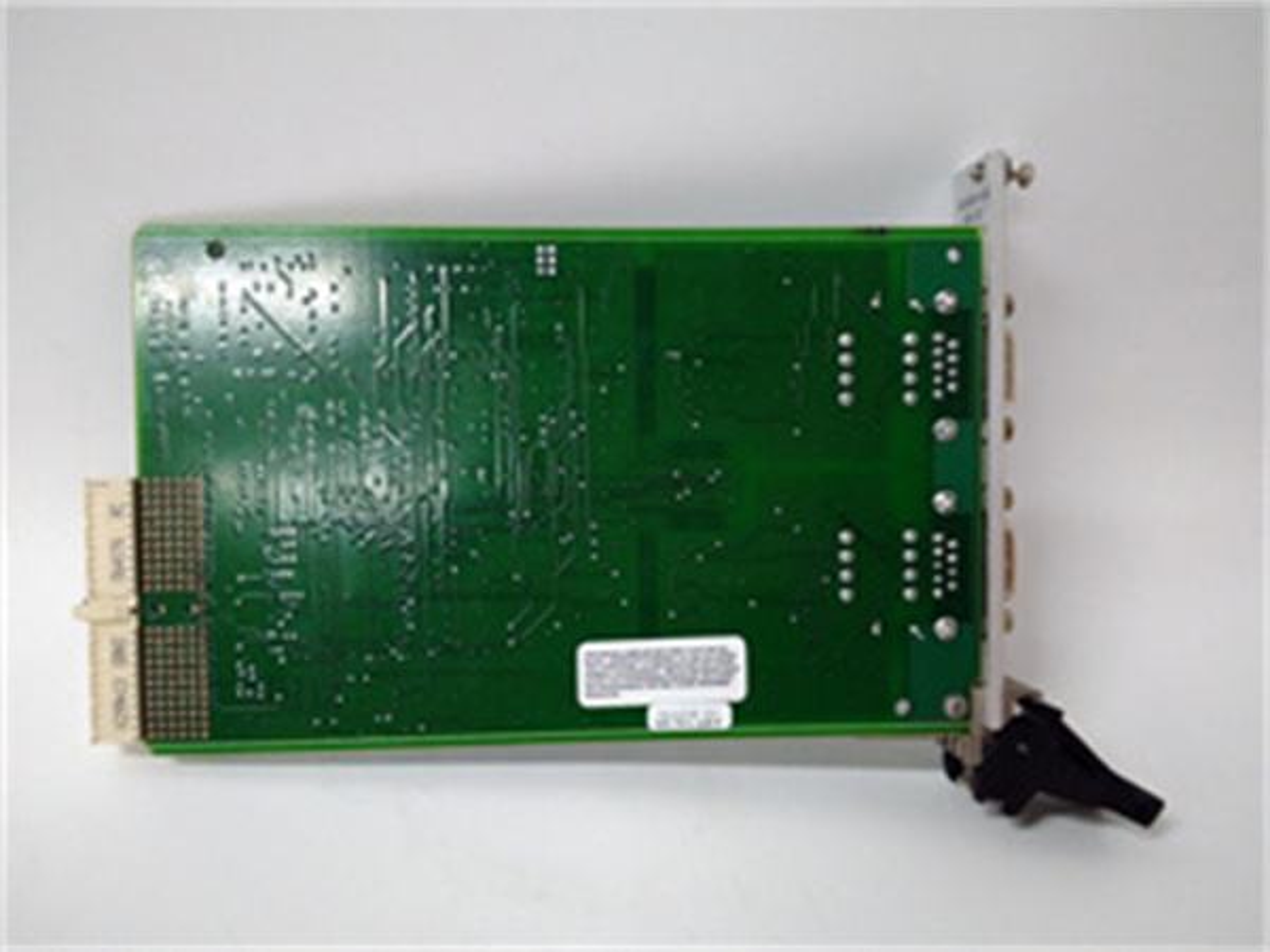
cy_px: 476
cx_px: 635
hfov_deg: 65.3
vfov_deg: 51.4
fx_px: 991
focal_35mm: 27
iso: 674
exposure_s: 1/33
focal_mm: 3.79
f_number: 2
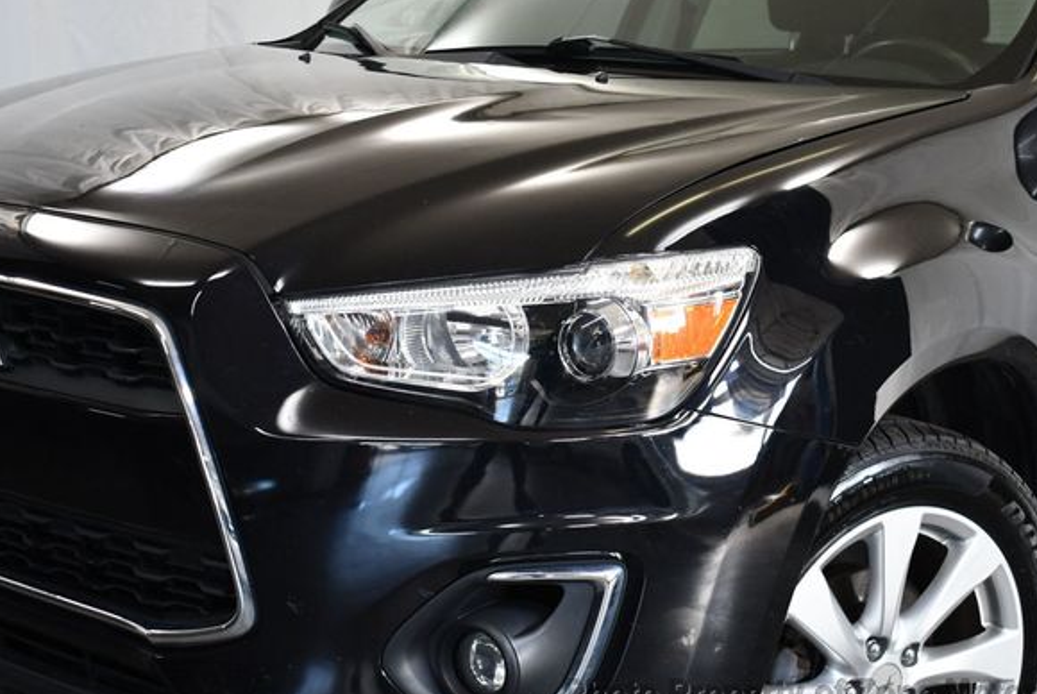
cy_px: 345
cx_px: 544
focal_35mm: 64
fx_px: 1845
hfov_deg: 31.4
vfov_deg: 21.3
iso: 800
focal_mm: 29
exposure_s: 1/125
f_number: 4.2
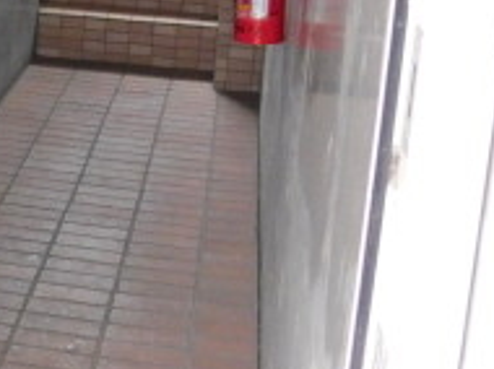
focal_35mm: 97
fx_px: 1383
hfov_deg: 18.1
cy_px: 44
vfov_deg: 15.1
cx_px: -242
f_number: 3
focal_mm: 4
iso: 180
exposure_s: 1/30
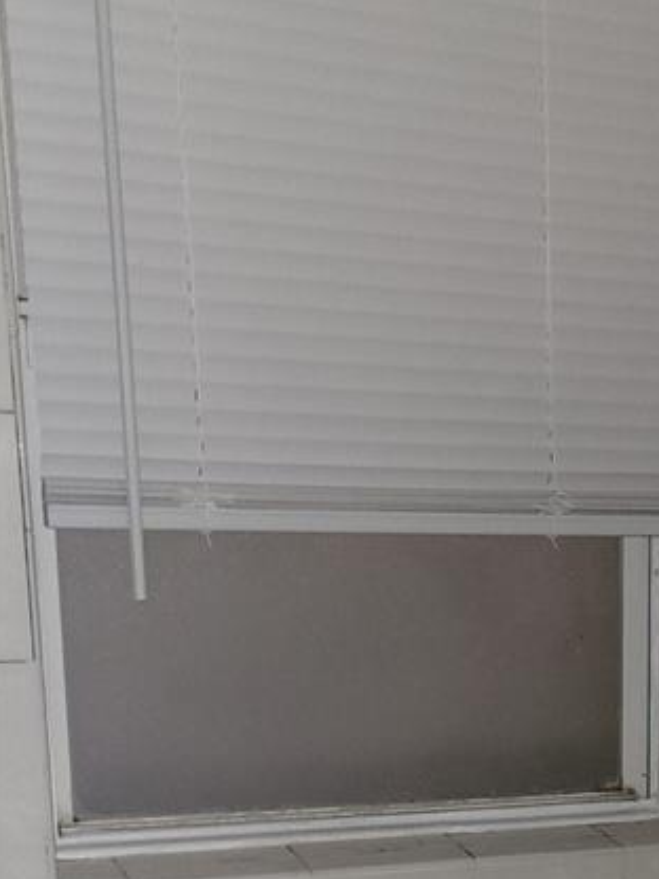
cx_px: 942
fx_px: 1904
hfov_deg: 17.9
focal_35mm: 75
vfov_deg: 24.5
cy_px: 923
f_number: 1.8
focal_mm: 5.4
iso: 80
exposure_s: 1/24.6
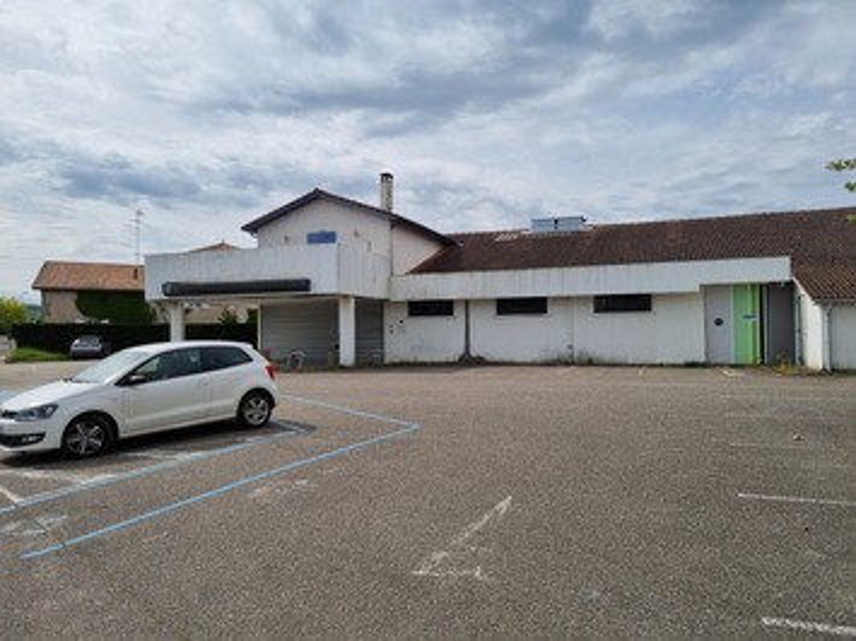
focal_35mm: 26
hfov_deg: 67.3
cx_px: 428
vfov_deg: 53.0
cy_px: 320
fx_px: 643
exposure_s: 1/5392
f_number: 1.8
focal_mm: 5.4
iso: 50
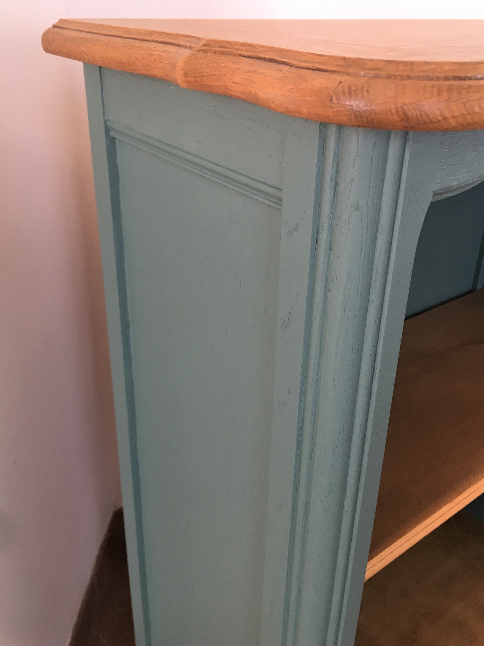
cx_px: 247
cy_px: 315
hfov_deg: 45.4
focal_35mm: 31
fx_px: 578
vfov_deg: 58.3
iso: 80
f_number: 2.2
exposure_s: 1/33
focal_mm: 4.15
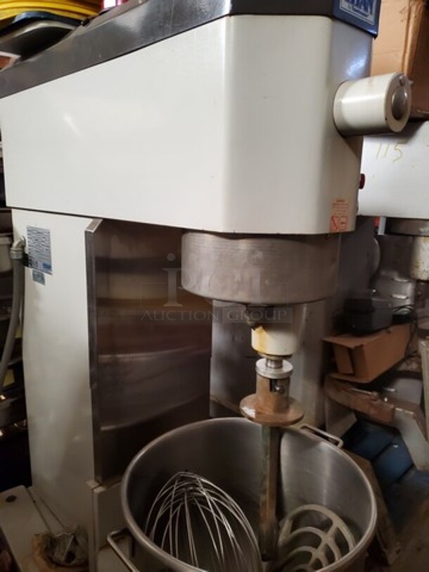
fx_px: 430
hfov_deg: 53.1
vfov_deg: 67.3
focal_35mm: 26
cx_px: 214
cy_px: 286
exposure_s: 1/40
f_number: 1.5
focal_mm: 4.3
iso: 320
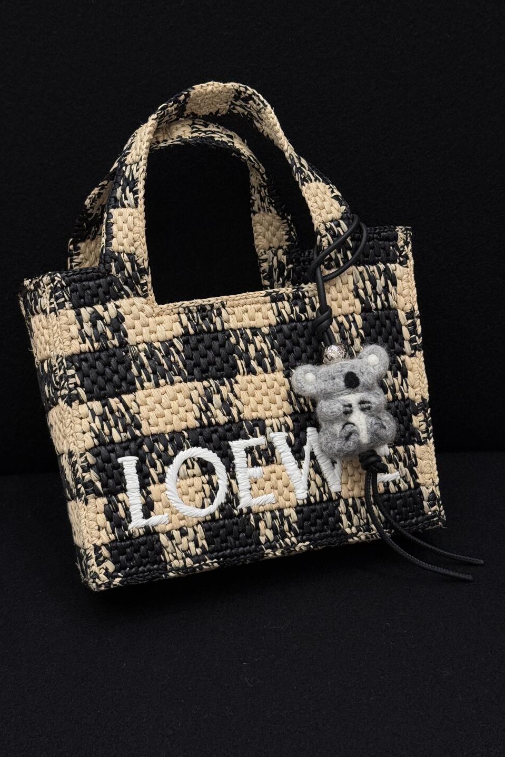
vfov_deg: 39.6
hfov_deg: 27.0
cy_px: 378
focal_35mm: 50
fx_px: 1052
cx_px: 247
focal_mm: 6.76
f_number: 1.78
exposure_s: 1/73
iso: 50
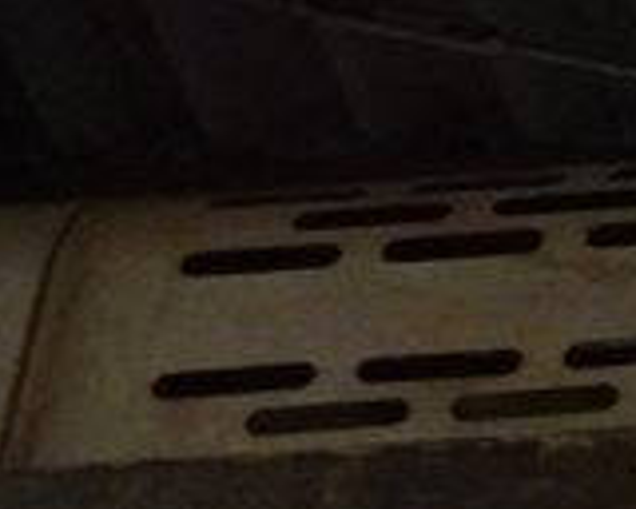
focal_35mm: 242
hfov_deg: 7.3
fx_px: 4555
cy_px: 1149
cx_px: 1769
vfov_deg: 6.2
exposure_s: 1/40
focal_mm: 5.57
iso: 500
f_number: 4
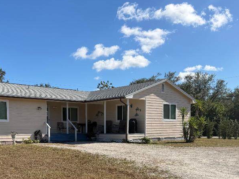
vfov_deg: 34.0
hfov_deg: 45.1
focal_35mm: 41
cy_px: 147
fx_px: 283
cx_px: 81
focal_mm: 6.76
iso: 80
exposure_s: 1/4975
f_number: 1.78
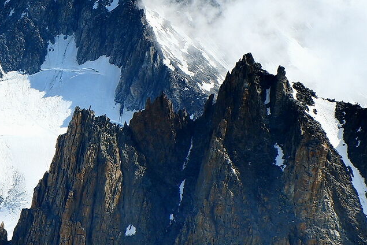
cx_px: -25
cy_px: 42
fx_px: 1387
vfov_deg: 10.1
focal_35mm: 136
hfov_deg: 14.7
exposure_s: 1/500
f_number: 8
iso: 200
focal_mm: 24.3
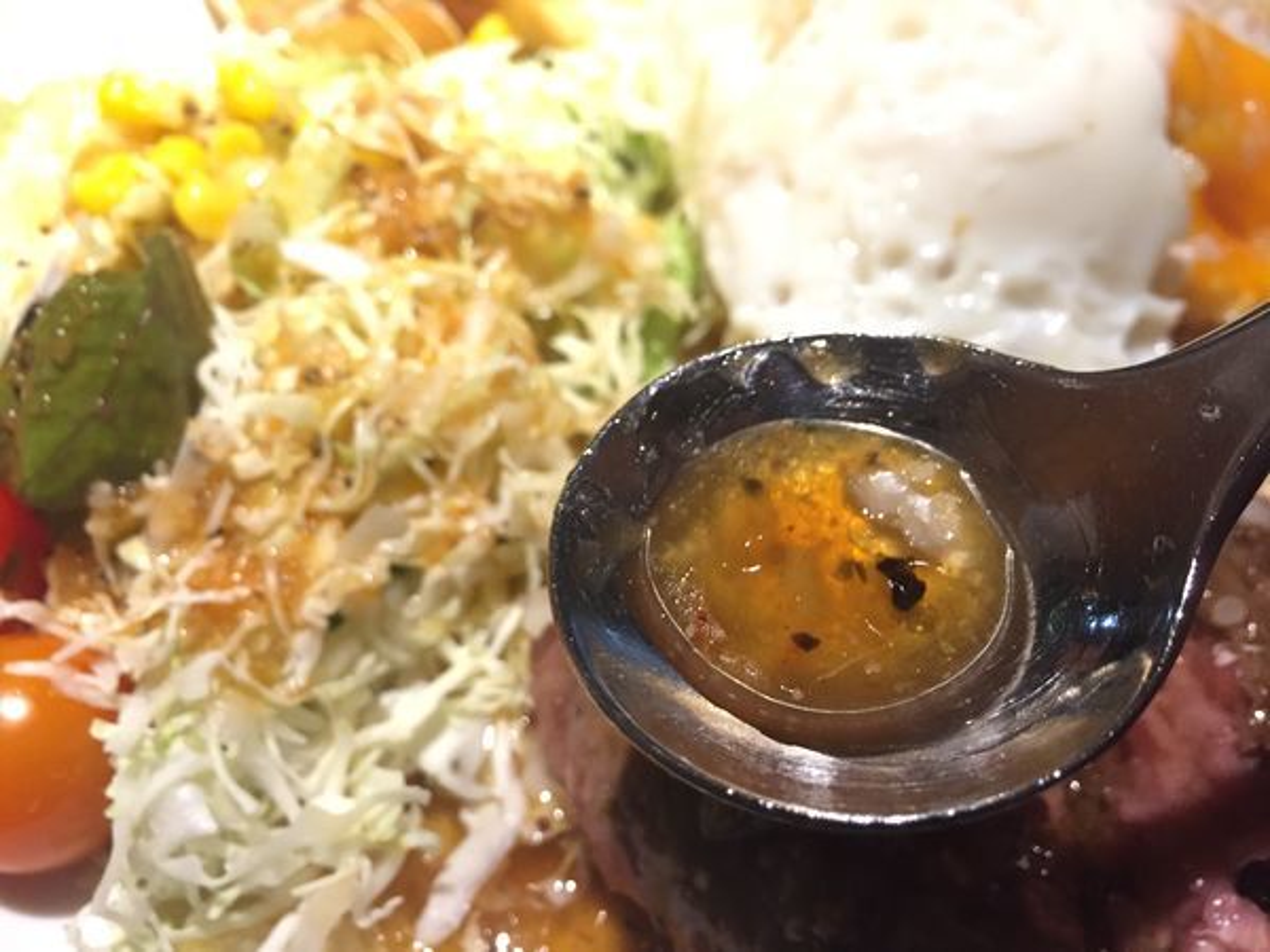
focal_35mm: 29
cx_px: 635
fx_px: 1064
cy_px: 476
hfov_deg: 61.7
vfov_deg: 48.2
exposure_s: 1/30
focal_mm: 4.15
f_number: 2.2
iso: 160
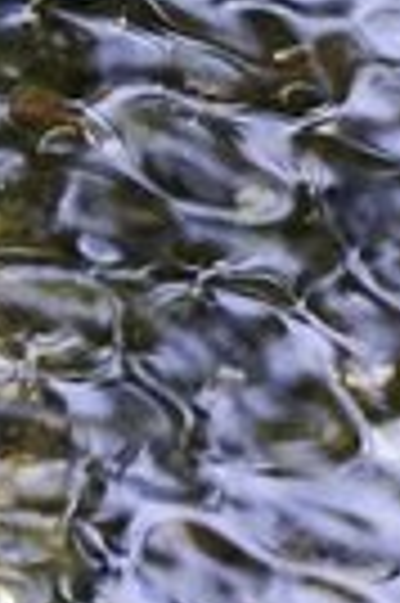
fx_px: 14353
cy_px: -439
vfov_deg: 2.4
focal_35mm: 859
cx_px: 2198
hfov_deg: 1.6
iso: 400
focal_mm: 90
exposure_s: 1/200
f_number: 5.6
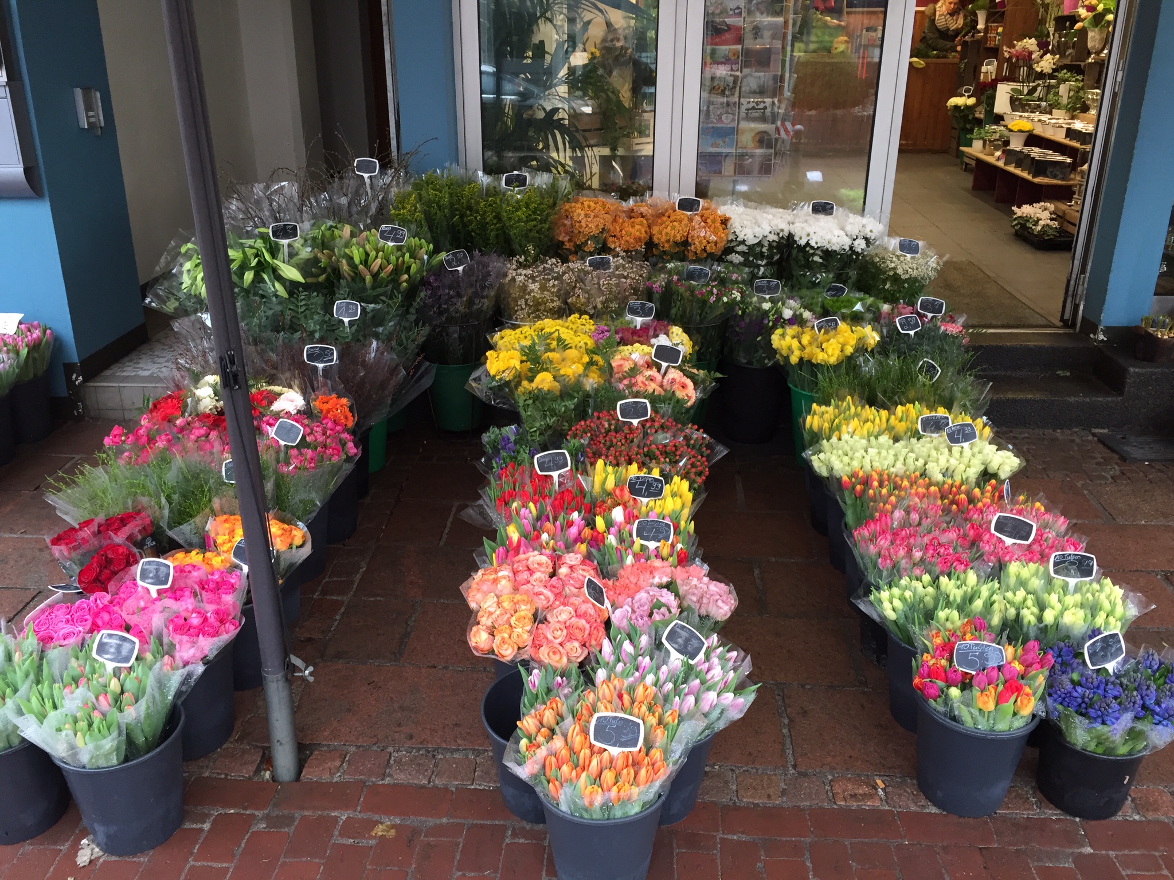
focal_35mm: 29
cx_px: 587
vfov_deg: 48.2
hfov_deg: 61.7
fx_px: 984
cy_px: 440
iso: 50
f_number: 2.2
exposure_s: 1/33
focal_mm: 4.15
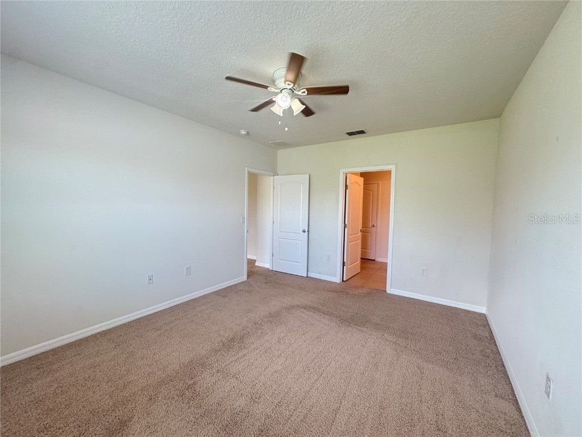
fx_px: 235
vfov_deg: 85.7
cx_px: 291
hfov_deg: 102.1
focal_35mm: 14
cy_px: 218
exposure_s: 1/120
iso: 160
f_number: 2.2
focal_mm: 2.22
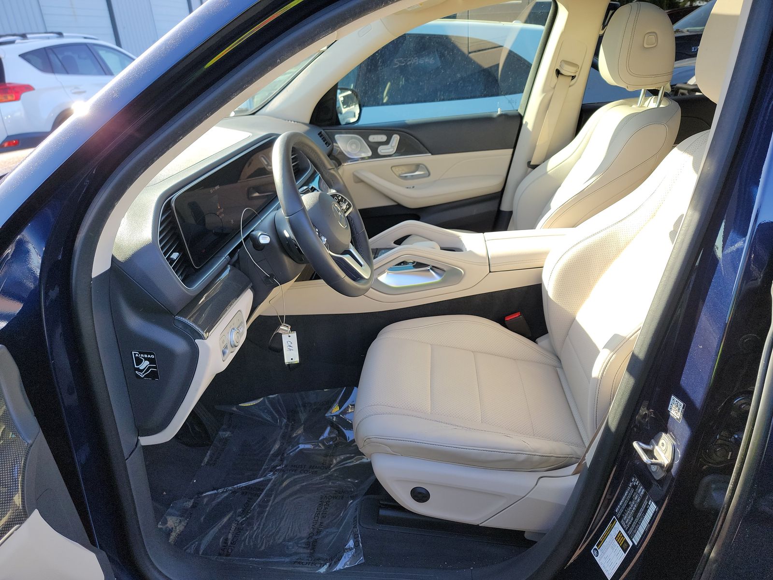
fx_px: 536
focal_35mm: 24
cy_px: 290
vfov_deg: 56.8
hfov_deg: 71.6
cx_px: 386
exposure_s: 1/119
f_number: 1.8
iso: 54
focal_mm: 6.7
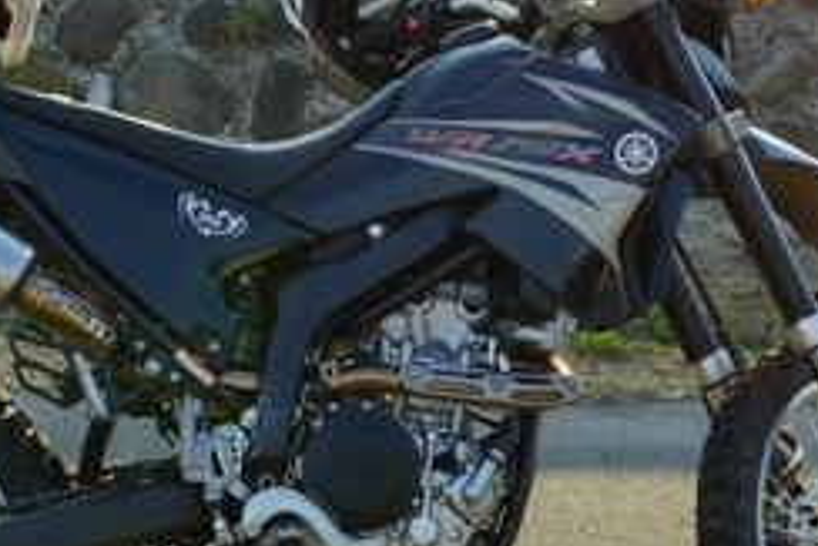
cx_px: 332
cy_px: 60
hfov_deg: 21.4
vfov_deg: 14.3
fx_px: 2160
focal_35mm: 95
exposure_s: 1/125
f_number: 9.5
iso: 100
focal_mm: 29
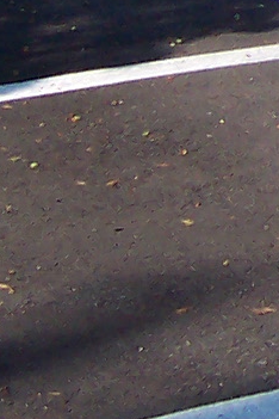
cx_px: 1083
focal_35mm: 217
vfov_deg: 9.1
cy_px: -319
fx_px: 2522
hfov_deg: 5.6
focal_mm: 5.6
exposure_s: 1/500
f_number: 4
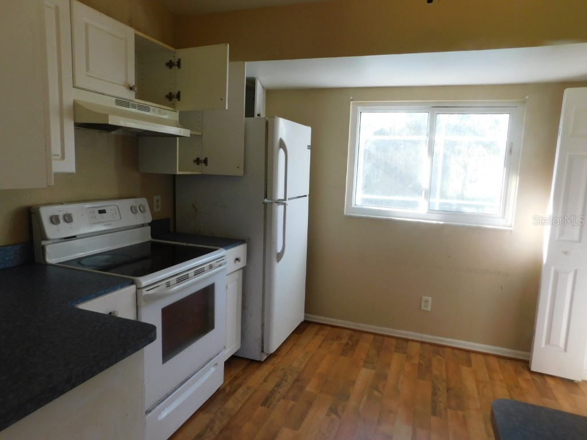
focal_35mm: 23
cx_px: 294
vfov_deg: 58.9
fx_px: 390
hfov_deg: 73.9
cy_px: 220
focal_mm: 4
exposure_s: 1/30
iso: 140
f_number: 3
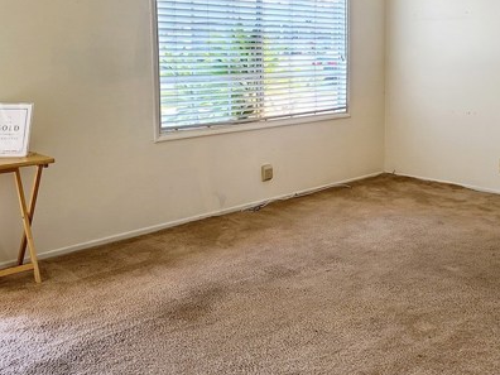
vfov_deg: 33.9
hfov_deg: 44.3
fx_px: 607
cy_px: 116
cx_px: 321
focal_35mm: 42
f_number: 1.8
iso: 80
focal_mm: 5.4
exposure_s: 1/119
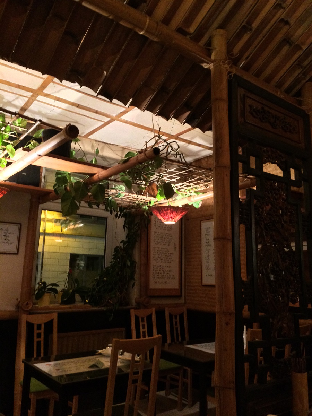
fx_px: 349
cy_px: 208
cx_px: 156
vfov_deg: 61.7
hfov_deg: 48.2
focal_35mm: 29
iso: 320
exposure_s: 1/17
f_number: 2.2
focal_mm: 4.15
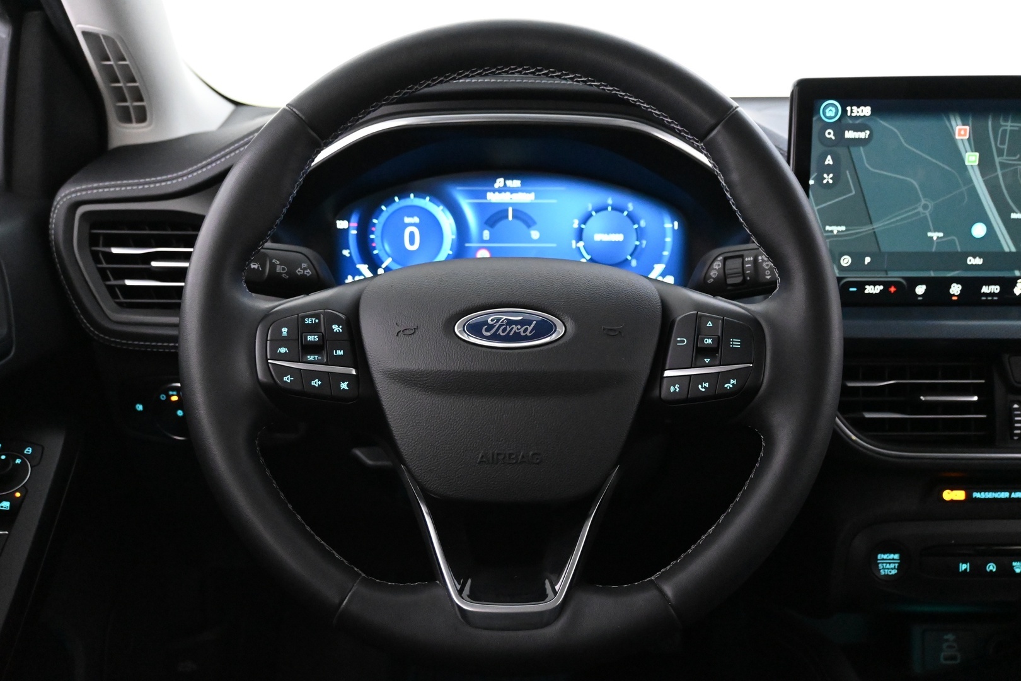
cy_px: 340
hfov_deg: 55.1
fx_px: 978
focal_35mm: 34
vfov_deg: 38.4
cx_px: 510
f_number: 4.2
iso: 8000
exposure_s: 1/40
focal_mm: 23
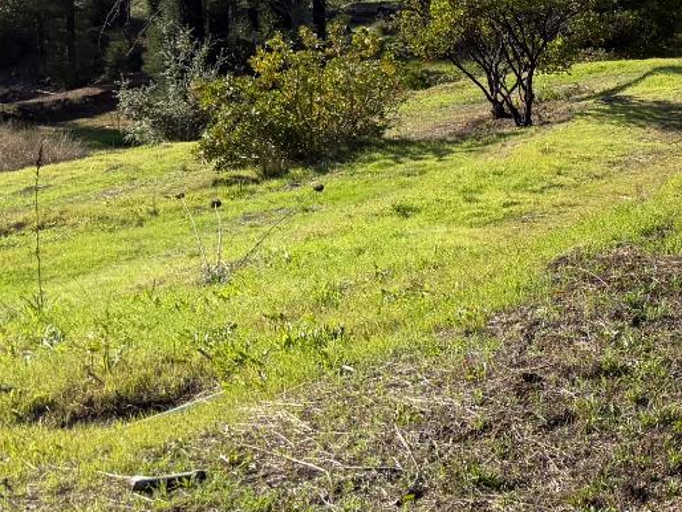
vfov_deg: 20.5
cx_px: 926
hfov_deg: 23.8
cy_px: 39
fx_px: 1380
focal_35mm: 70
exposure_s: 1/3145
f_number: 1.78
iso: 100
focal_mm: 6.76
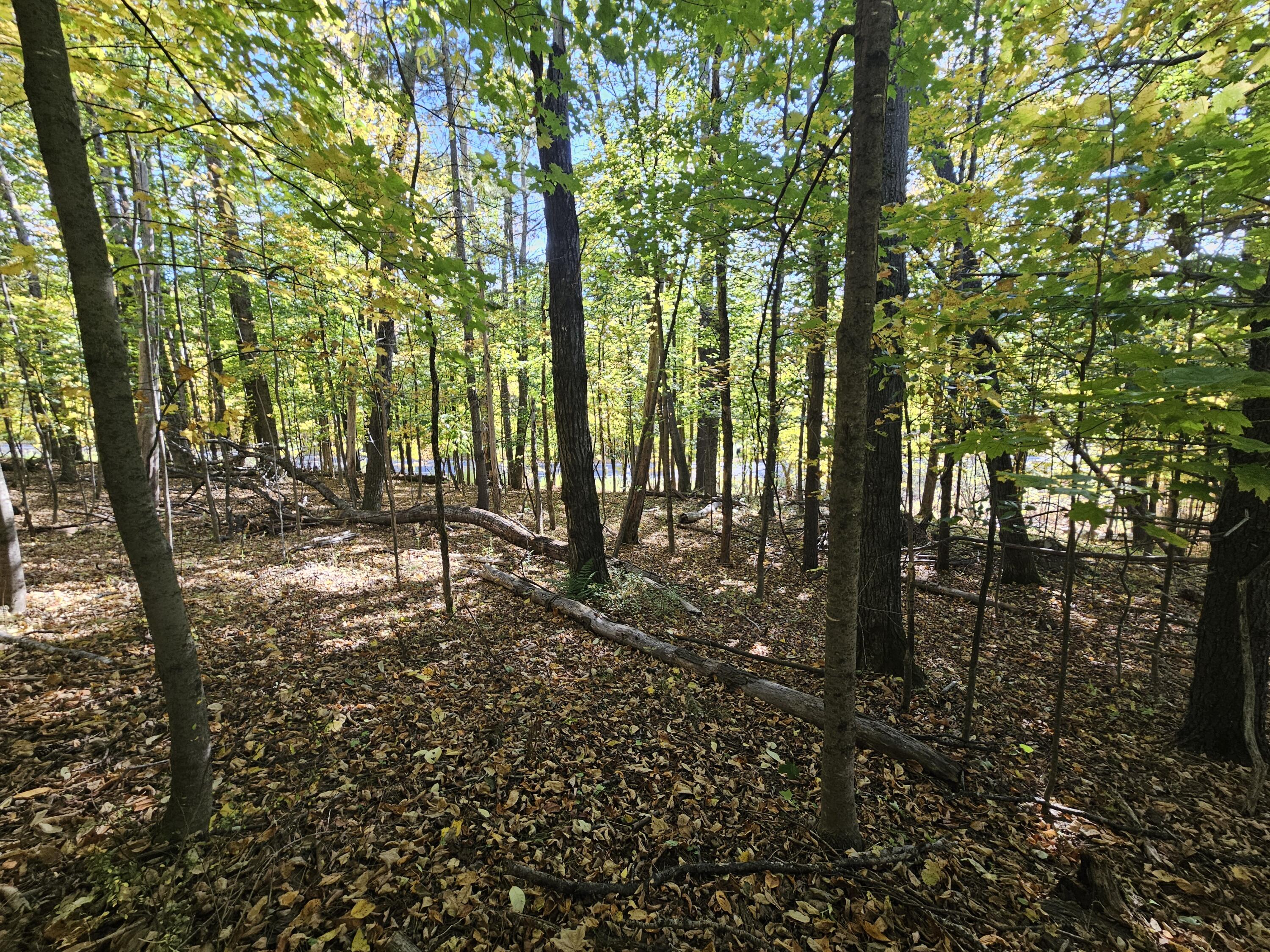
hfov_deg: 106.2
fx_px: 477
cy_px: 476
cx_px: 635
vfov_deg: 89.9
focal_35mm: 13
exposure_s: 1/120
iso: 50
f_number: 2.2
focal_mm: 2.2
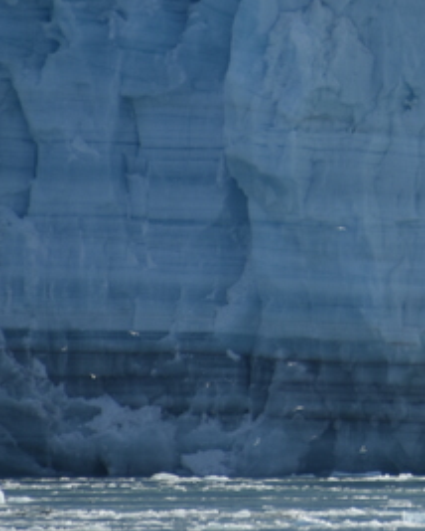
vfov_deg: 1.4
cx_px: 838
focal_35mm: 1349
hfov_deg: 1.1
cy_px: -105
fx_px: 21186
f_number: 6.3
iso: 100
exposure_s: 1/640
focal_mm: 300
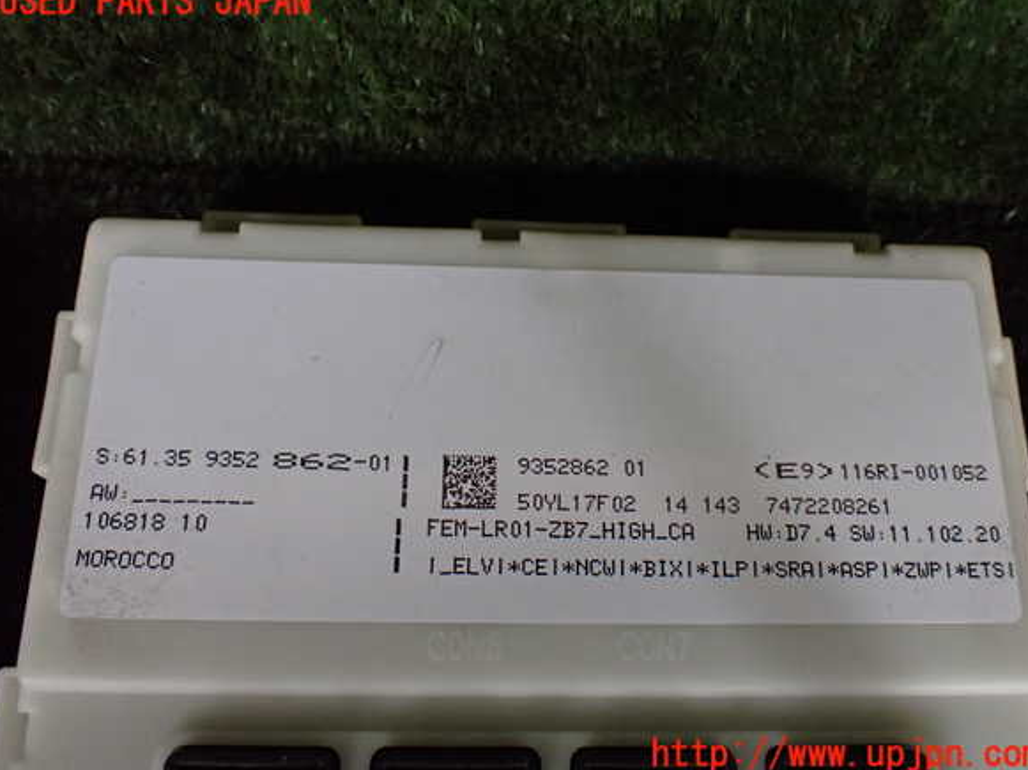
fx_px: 920
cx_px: 520
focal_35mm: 31
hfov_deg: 58.4
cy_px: 379
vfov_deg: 45.4
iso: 800
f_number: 2.3
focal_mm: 5.4
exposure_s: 1/125
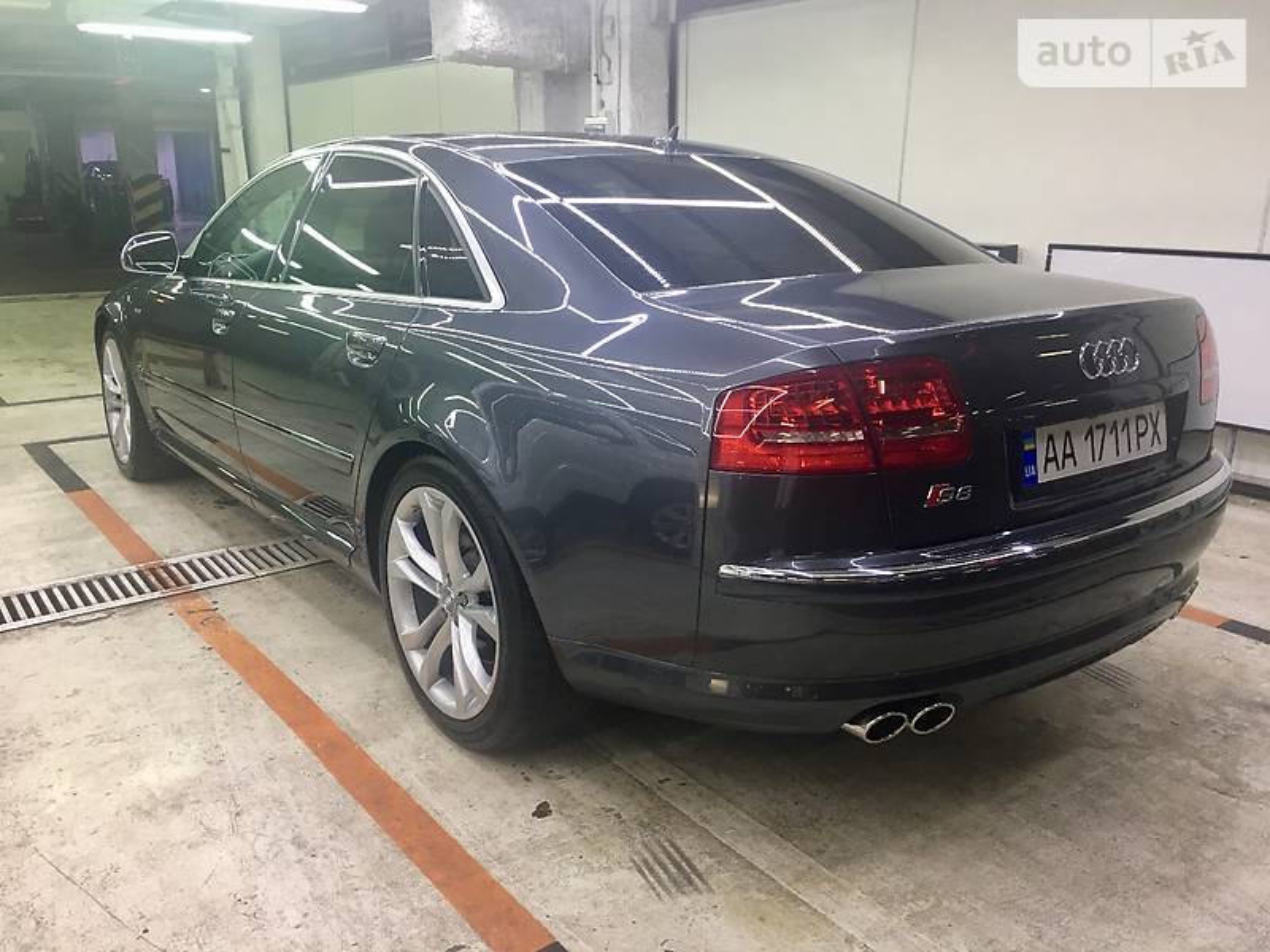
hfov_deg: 61.7
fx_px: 1064
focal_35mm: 29
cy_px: 476
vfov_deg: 48.2
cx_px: 635
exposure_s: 1/17
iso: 40
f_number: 2.2
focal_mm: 4.2
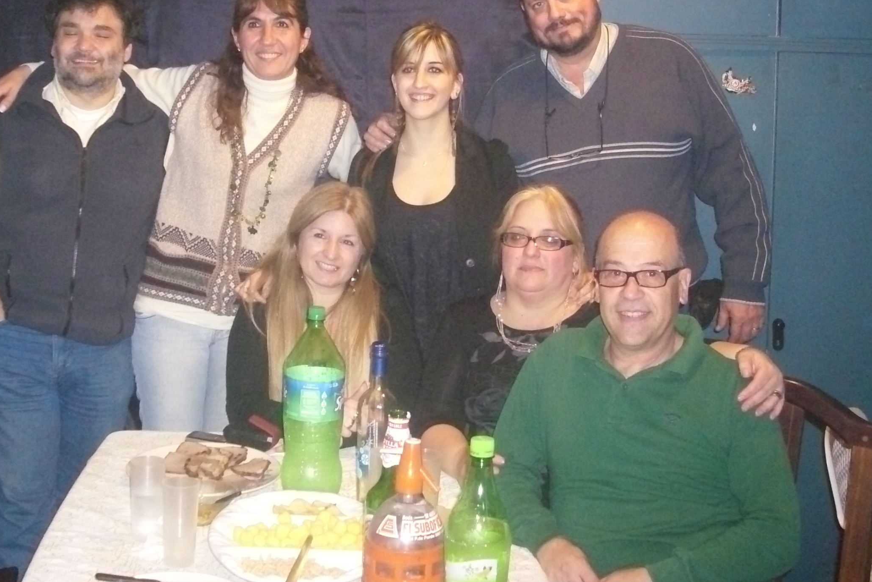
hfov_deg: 44.4
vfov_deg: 30.2
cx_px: 396
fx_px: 1066
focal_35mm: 44
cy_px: 181
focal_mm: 6.2
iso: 400
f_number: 2.8
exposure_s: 1/30
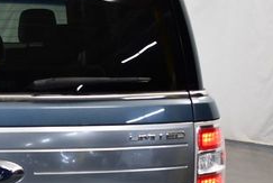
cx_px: -12
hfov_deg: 20.6
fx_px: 722
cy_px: 169
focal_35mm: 95
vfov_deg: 14.3
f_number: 3.5
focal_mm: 18
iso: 900
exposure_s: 1/125
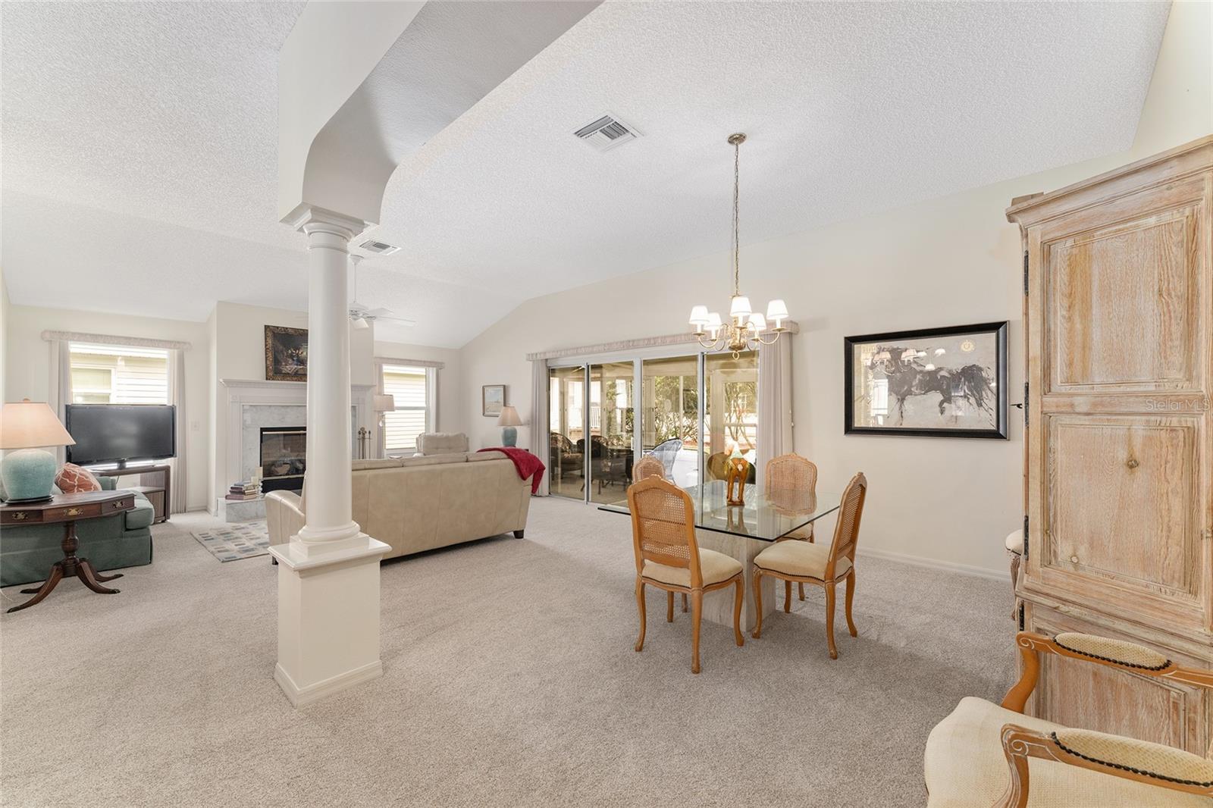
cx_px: 606
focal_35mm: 14
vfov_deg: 81.2
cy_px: 404
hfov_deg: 104.3
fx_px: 472
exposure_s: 1/10
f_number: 8
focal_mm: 14
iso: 320
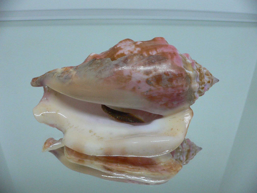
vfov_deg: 40.7
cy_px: 96
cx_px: 128
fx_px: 260
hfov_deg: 52.6
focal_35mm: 35
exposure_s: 1/60
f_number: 2.8
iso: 200
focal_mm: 4.6
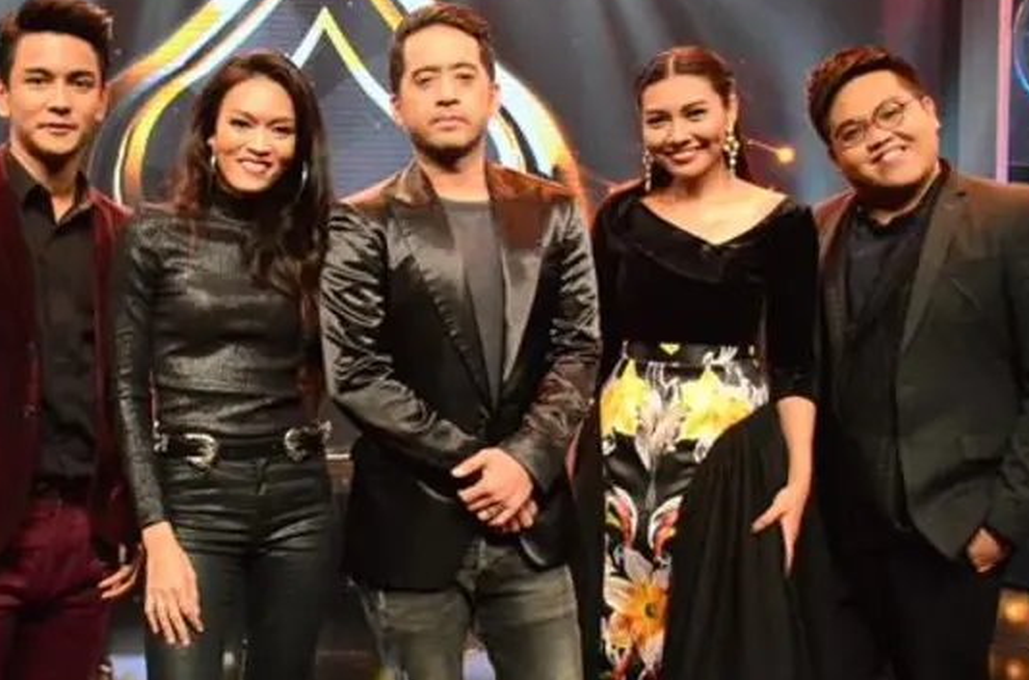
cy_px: 376
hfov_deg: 34.8
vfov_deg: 23.6
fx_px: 1625
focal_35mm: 57
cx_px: 345
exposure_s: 1/800
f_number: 3.8
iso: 6400
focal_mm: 26
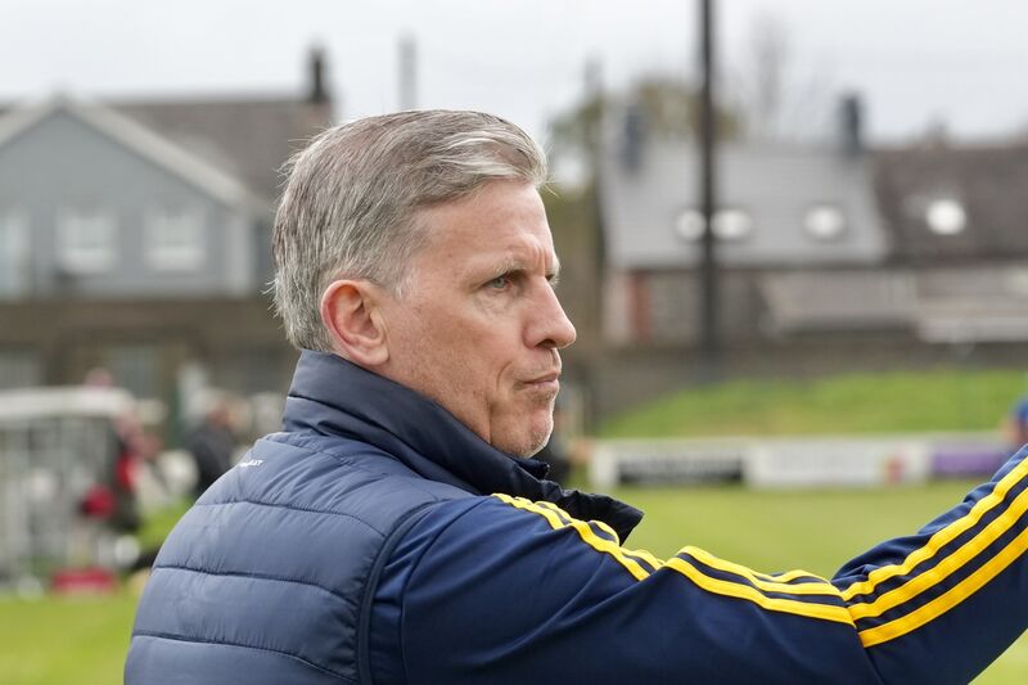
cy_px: 342
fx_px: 5595
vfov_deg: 7.0
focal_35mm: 196
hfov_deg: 10.5
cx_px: 514
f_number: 7.1
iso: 1600
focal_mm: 131
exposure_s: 1/1000
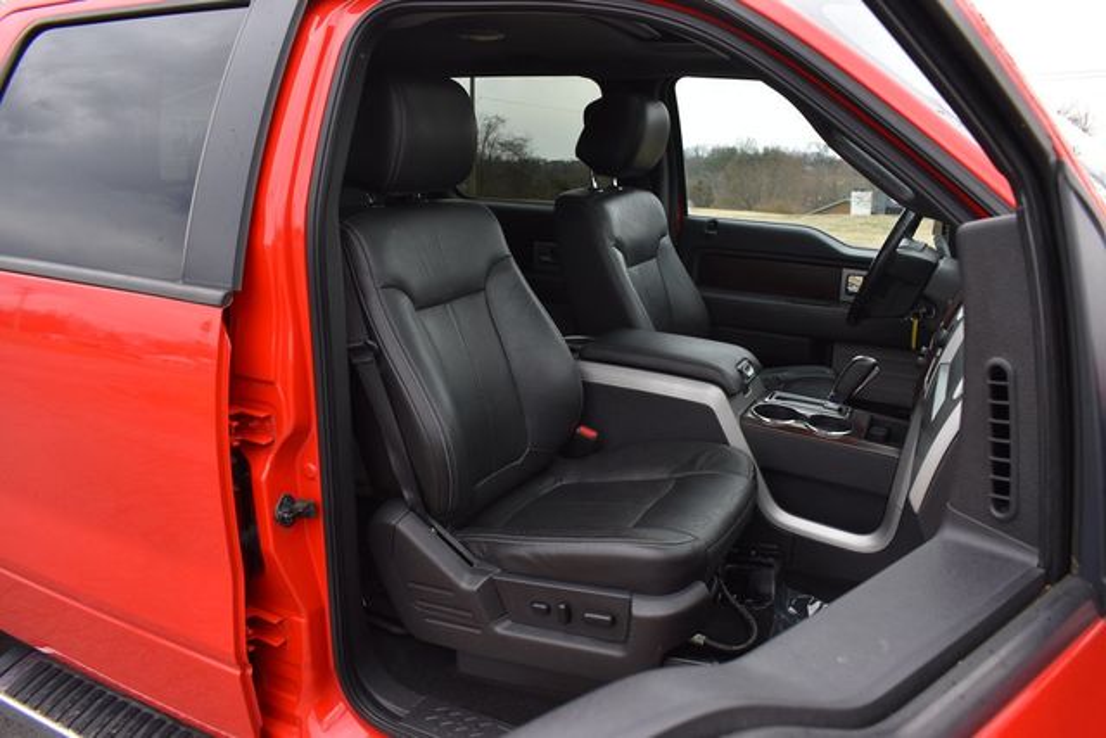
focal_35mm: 27
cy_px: 369
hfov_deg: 67.4
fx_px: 830
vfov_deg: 48.0
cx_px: 553
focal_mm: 18
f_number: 5.6
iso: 400
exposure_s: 1/250
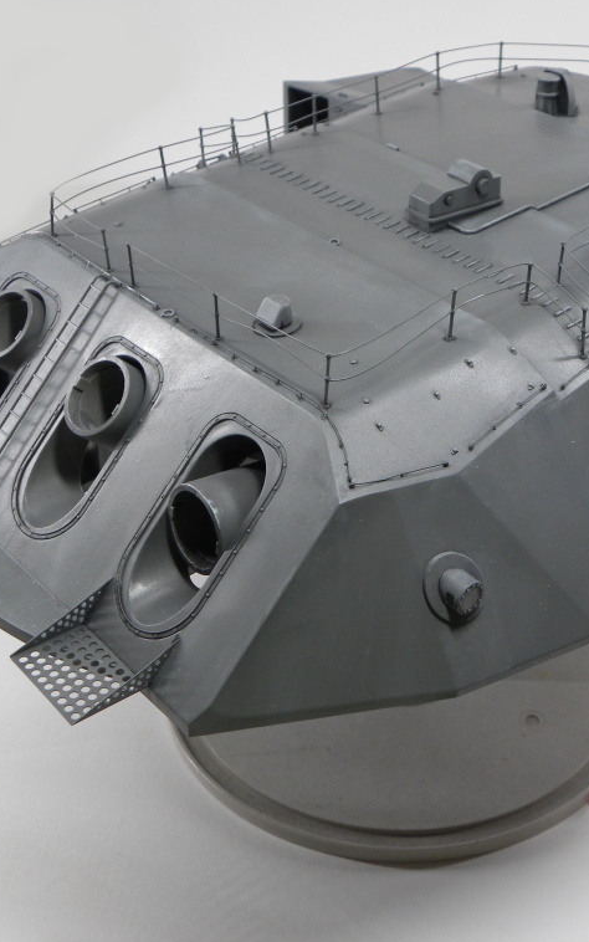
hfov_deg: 24.2
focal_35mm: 53
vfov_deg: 38.2
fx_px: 1361
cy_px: 470
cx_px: 439
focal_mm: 6.6
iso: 89
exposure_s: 1/73.3
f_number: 3.2
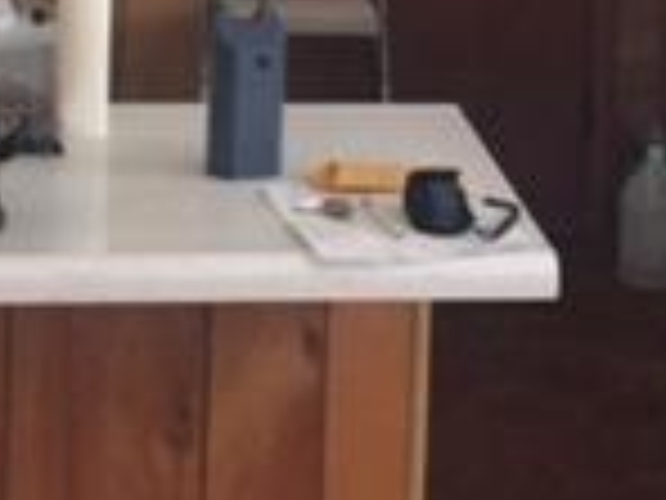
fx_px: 2405
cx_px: 360
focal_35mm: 125
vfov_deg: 11.4
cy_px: -257
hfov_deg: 15.8
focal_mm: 4.15
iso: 320
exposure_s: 1/15
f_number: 2.2
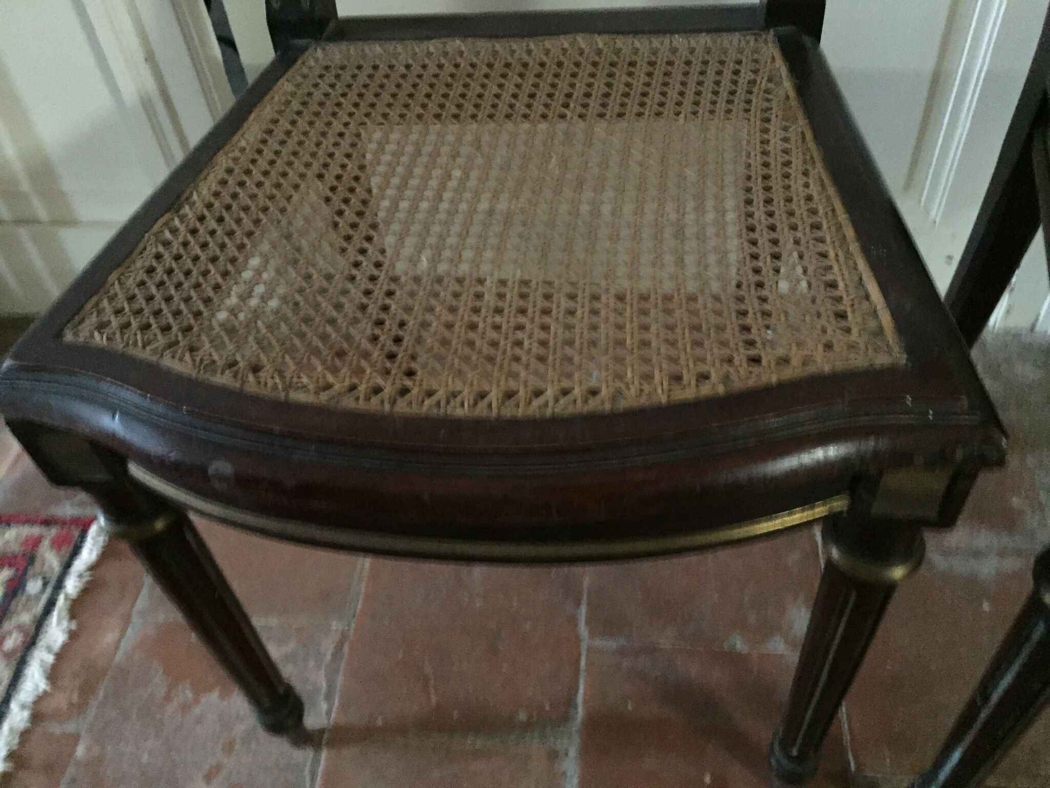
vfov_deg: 48.2
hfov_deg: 61.7
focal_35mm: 29
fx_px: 880
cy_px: 394
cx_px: 525
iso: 1000
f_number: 2.2
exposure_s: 1/17
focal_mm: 4.15
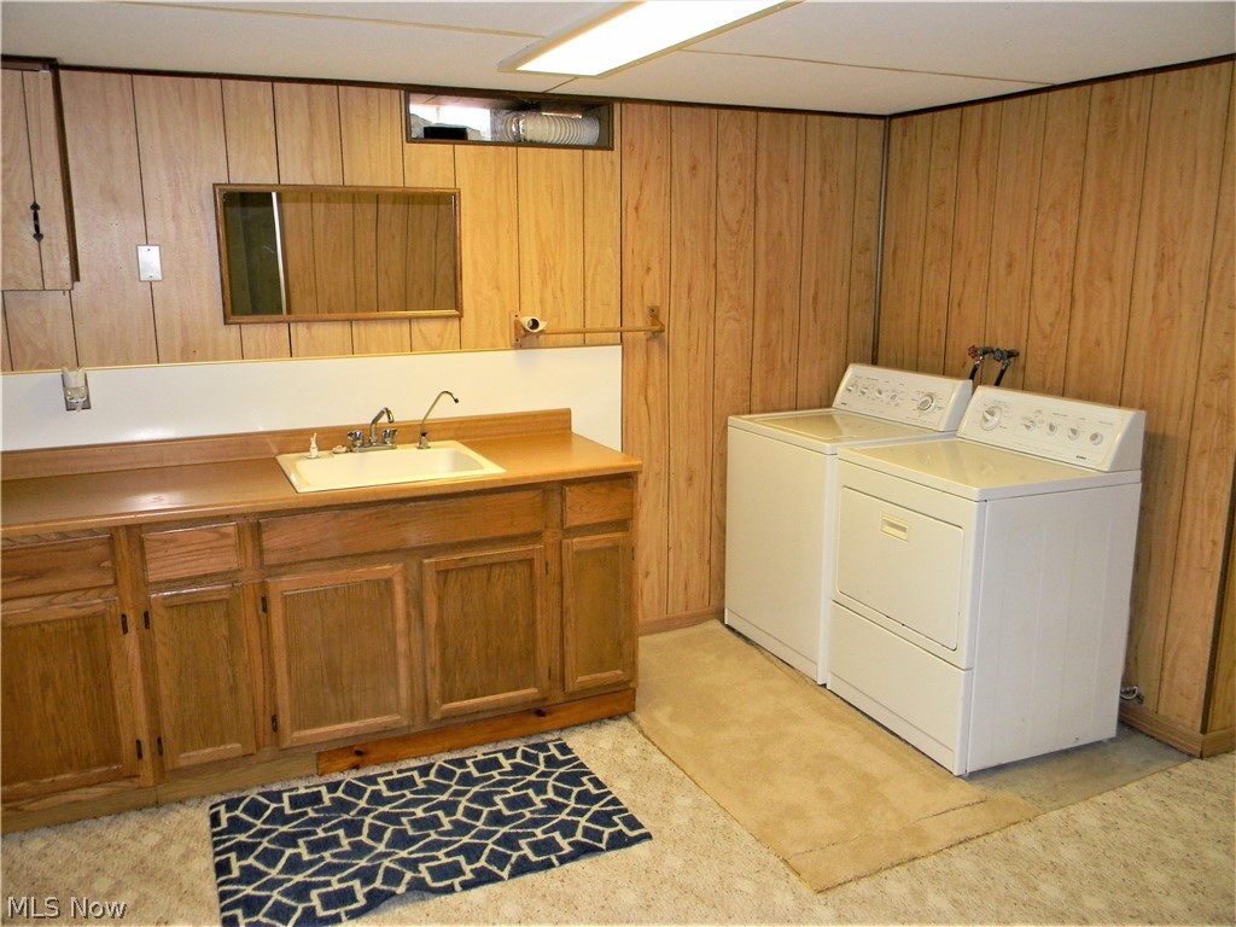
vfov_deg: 49.7
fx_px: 1000
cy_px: 464
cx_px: 618
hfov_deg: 63.4
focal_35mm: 28
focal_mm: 5
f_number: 3.5
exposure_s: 1/27.4
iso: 200
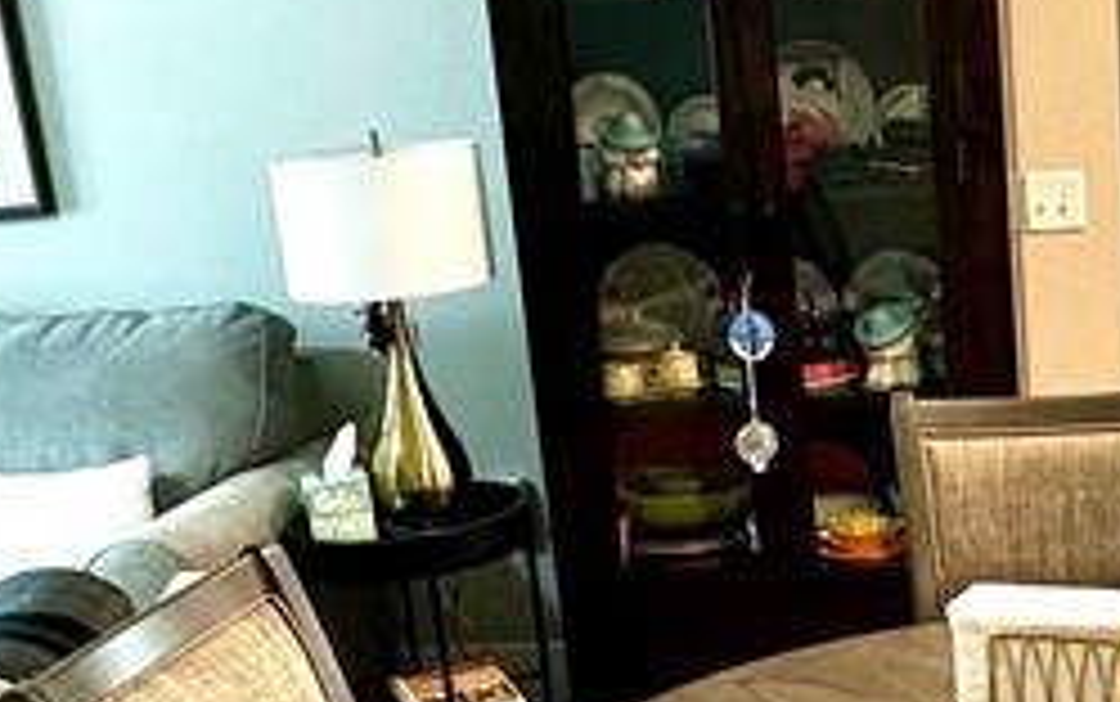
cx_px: 936
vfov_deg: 21.2
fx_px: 1863
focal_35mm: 61
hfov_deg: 32.3
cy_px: 472
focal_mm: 2.22
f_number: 2.2
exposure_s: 1/60
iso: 160
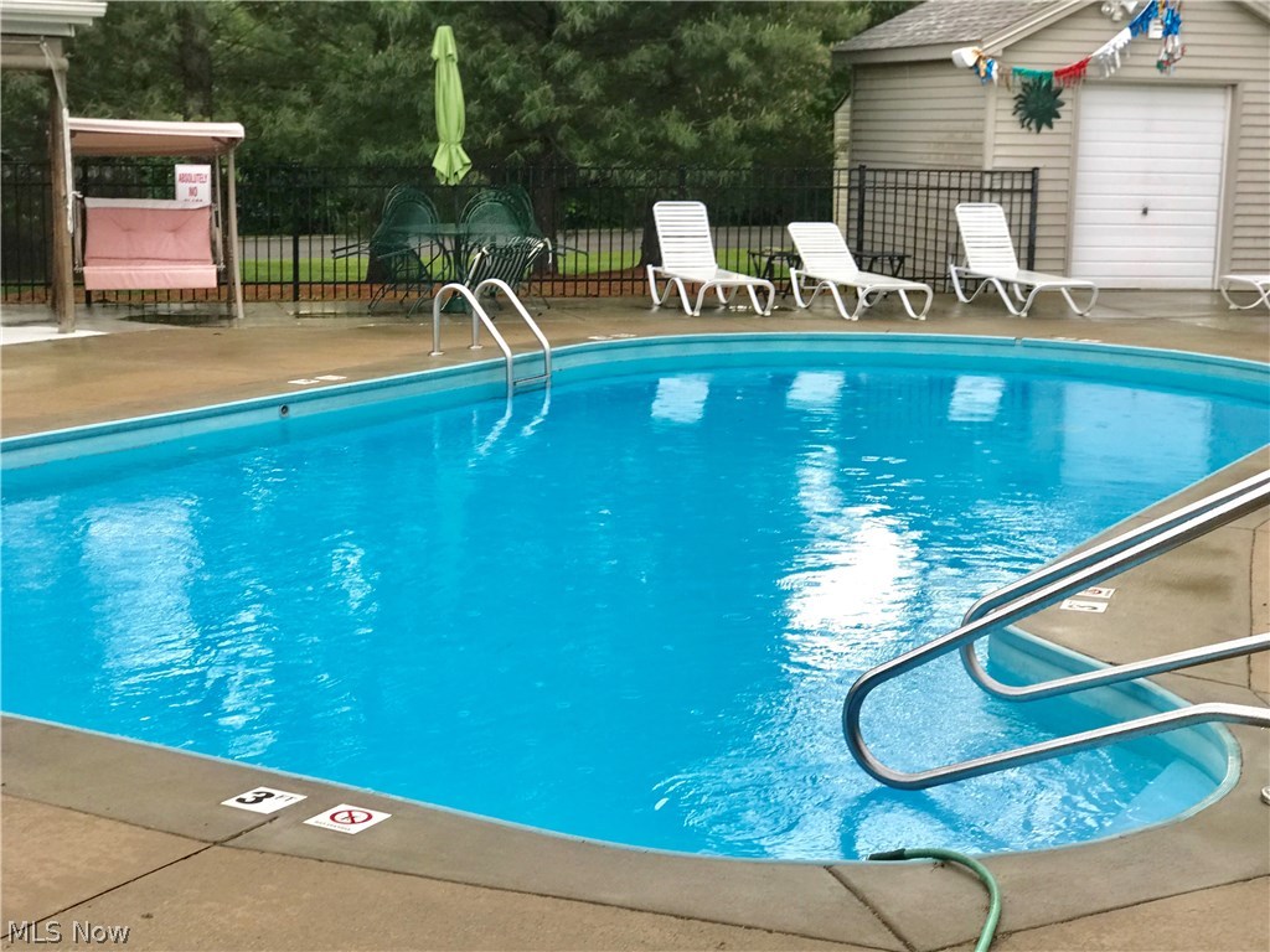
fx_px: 2091
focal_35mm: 57
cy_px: 476
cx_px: 635
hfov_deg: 33.8
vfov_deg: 25.7
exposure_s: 1/120
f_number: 2.8
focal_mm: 6.6
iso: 20
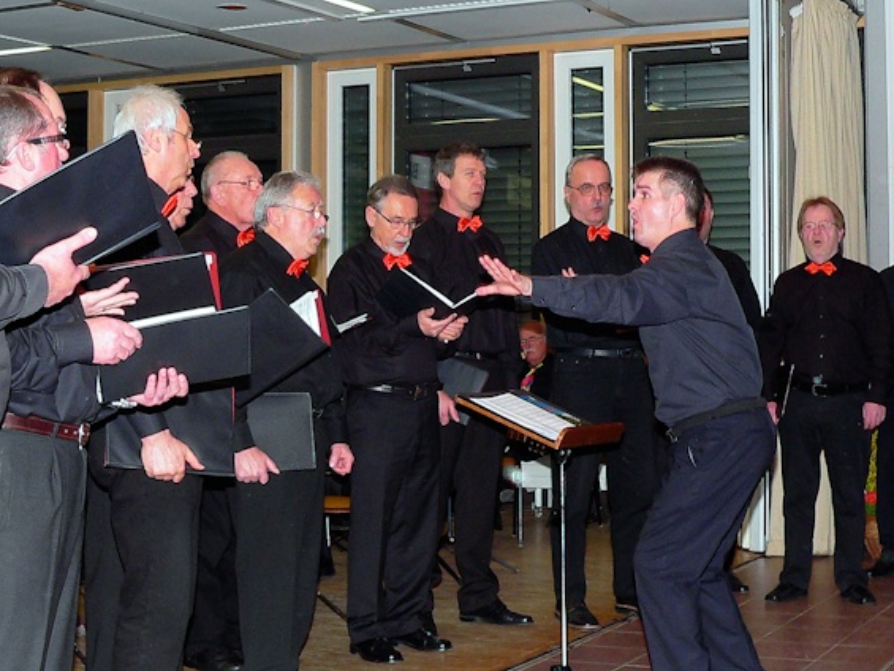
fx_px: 1317
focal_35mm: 51
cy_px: 377
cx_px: 375
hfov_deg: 37.4
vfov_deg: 28.5
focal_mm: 6
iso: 100
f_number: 2.8
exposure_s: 1/60
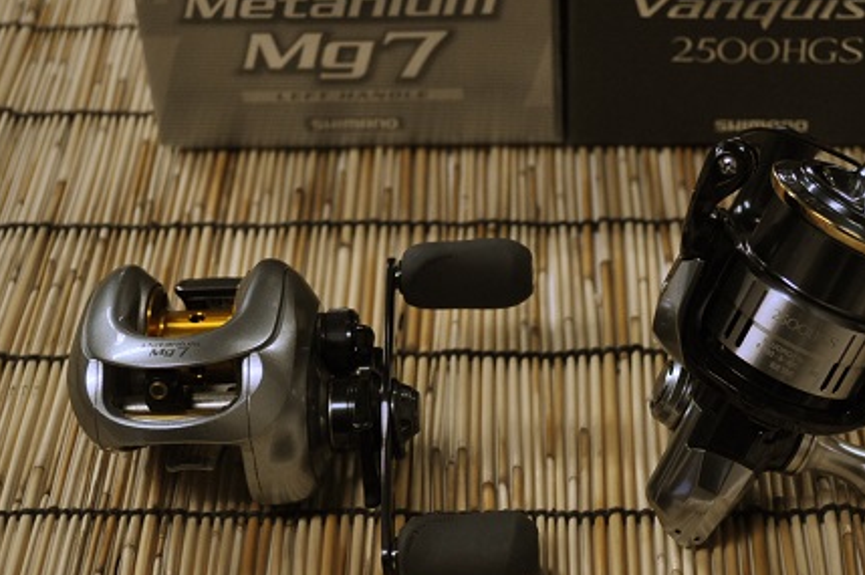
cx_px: 575
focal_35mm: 72
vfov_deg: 18.9
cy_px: 286
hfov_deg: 27.9
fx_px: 1728
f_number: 4.8
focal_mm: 32
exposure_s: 1/60
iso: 560
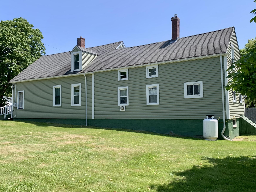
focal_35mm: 33
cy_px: 90
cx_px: 130
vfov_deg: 42.9
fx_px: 244
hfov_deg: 55.3
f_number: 1.8
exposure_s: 1/1585
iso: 25
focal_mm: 4.25
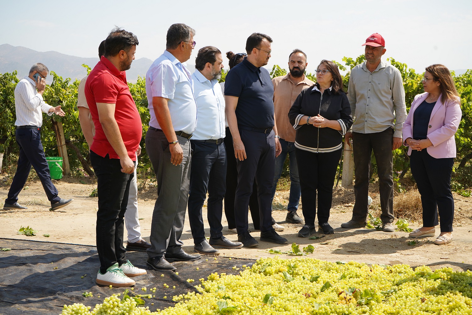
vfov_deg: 26.0
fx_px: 682
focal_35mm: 52
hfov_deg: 38.2
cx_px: 236
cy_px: 158
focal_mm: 52
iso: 100
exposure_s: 1/200
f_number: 8
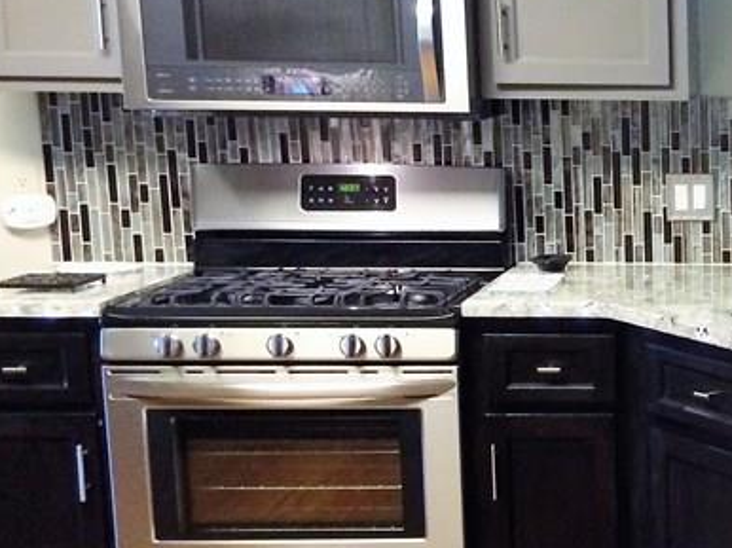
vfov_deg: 19.1
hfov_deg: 22.9
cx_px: 922
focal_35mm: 77
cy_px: 368
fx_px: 1627
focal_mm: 4.15
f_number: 2.2
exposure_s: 1/30
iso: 320
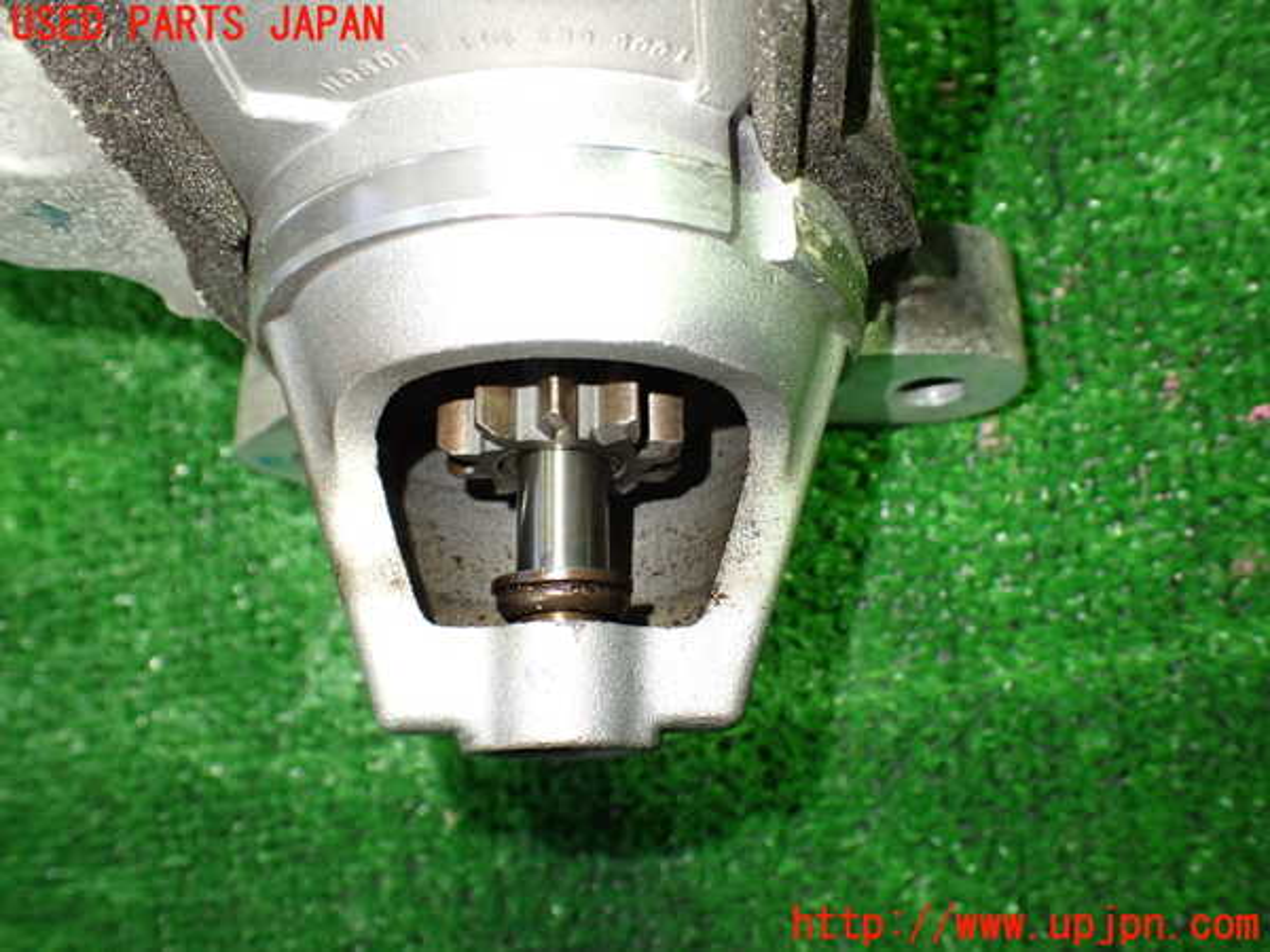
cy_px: 476
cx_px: 635
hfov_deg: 60.0
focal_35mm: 30
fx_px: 1101
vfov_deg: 46.8
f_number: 2.3
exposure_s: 1/80
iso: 800
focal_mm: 5.4
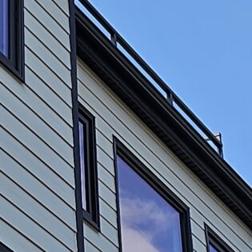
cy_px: 11
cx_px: 51
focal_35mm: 165
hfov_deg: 10.6
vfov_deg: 10.5
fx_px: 1359
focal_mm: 6.3
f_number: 1.7
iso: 10
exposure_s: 1/569
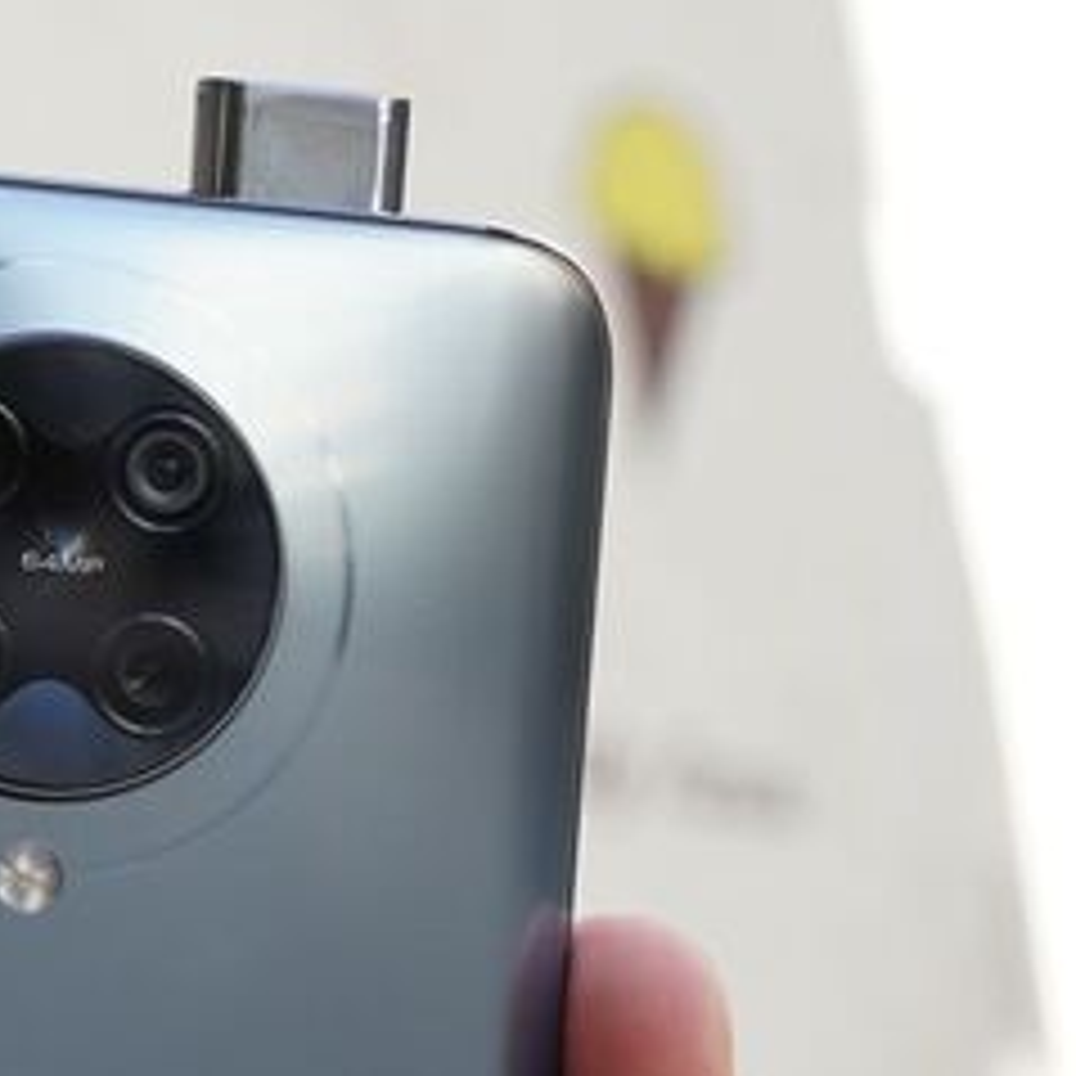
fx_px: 4326
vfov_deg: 14.1
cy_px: 815
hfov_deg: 13.2
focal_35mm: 123
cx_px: -664
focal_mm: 36
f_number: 8
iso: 400
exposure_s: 1/160
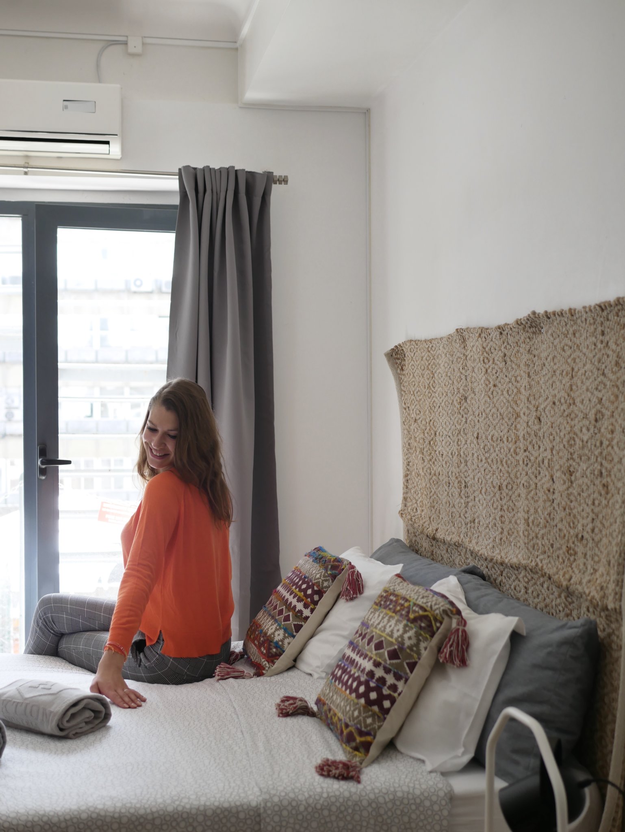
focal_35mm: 50
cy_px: 416
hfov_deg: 29.1
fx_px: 1203
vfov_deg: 38.2
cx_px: 312
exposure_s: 1/320
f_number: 2.2
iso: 200
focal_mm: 25
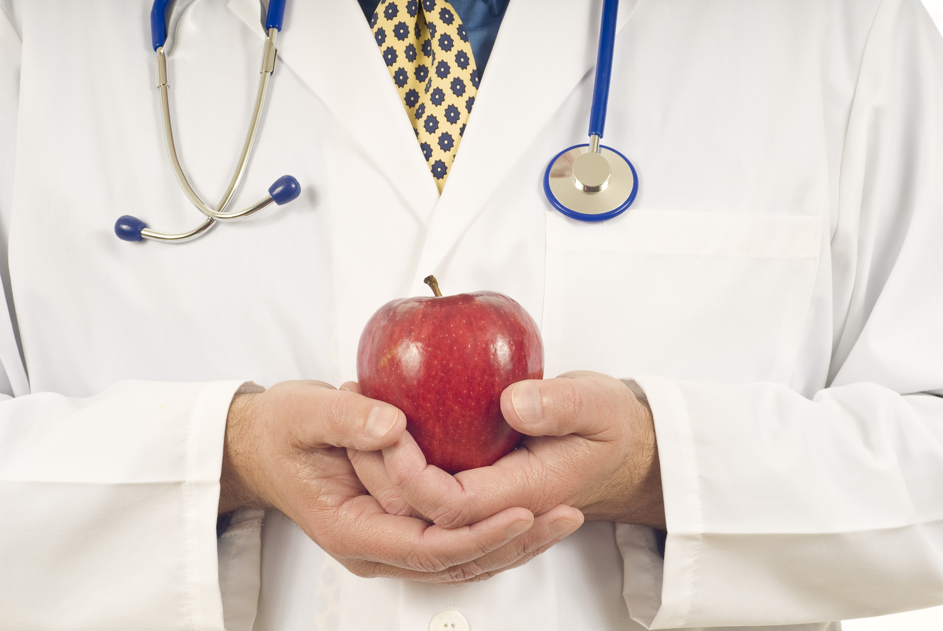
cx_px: 472
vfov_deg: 10.2
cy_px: 316
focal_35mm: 135
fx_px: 3540
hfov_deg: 15.2
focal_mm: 90
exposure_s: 1/200
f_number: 14
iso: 100
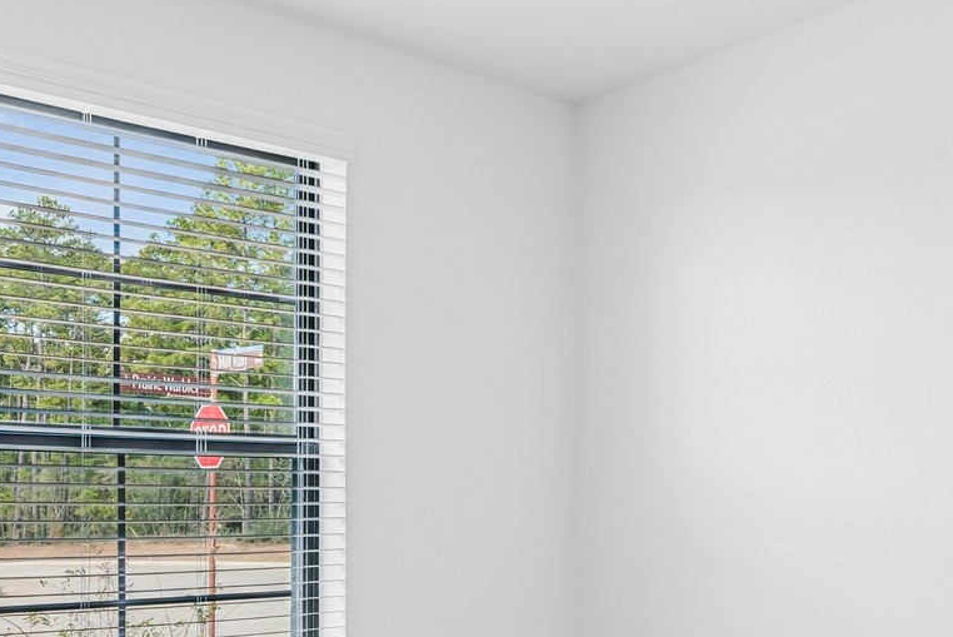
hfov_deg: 45.2
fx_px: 1139
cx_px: 564
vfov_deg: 30.7
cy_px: 471
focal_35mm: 43
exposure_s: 1/6
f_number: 9
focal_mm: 16
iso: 100
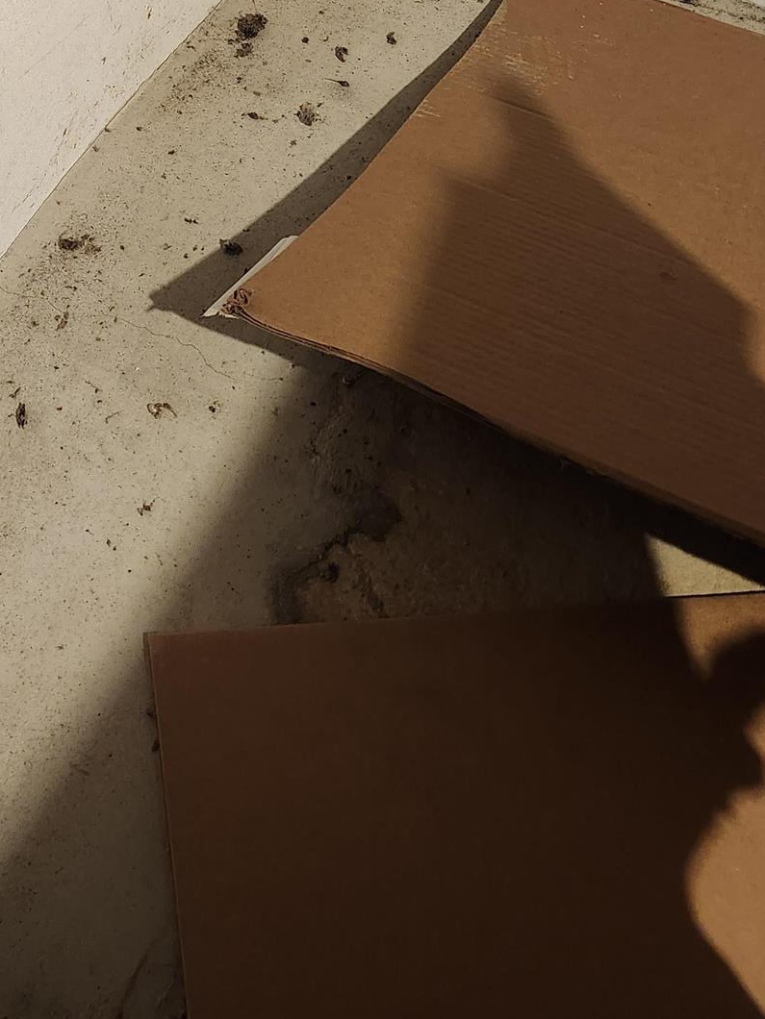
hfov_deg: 28.4
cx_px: 140
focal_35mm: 50
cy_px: -56
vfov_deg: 34.0
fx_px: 1473
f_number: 1.8
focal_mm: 5.54
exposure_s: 1/40
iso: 640
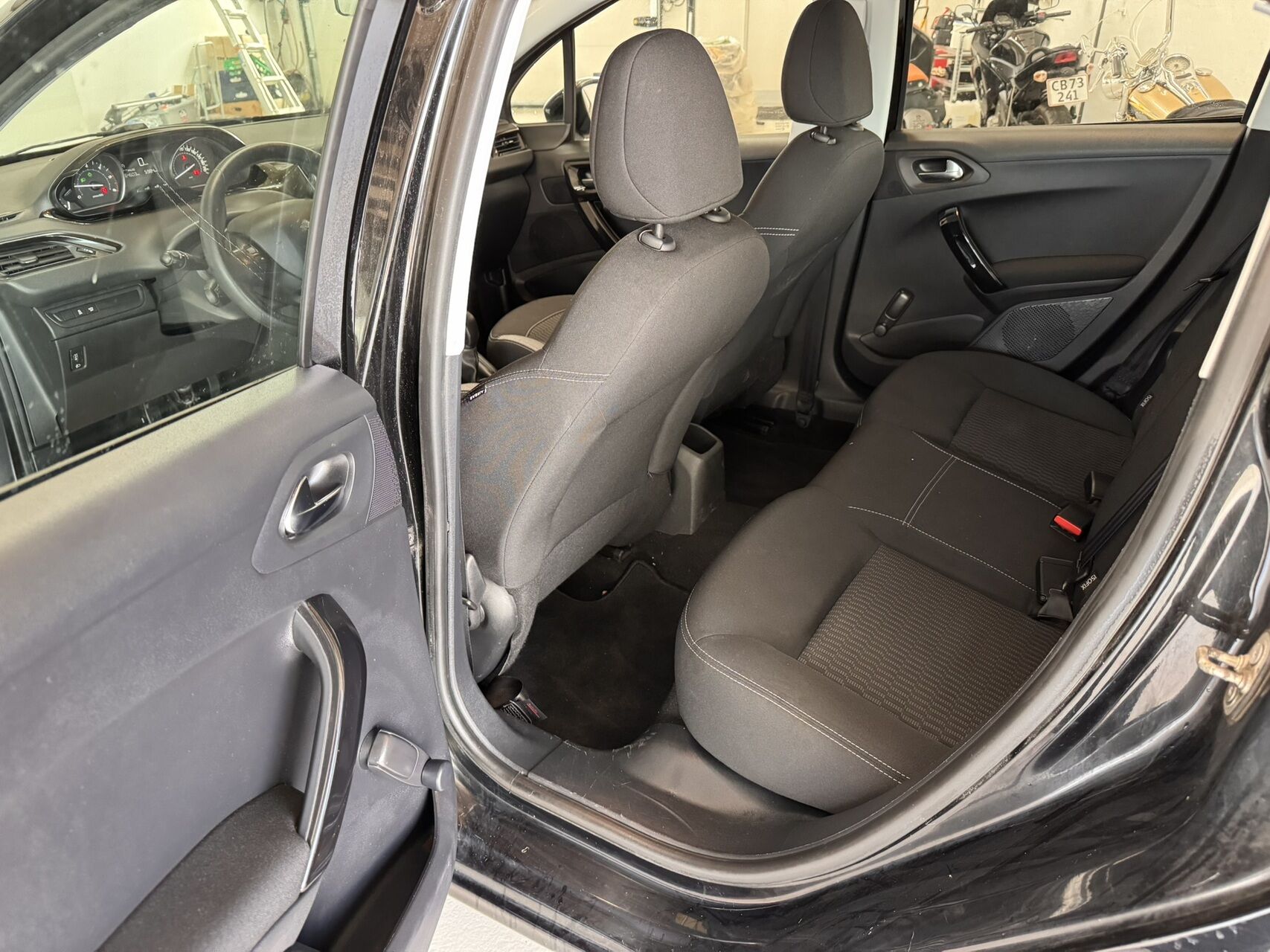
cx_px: 635
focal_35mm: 24
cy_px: 476
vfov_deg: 56.8
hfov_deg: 71.6
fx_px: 880
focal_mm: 6.76
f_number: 1.78
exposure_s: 1/60
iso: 640
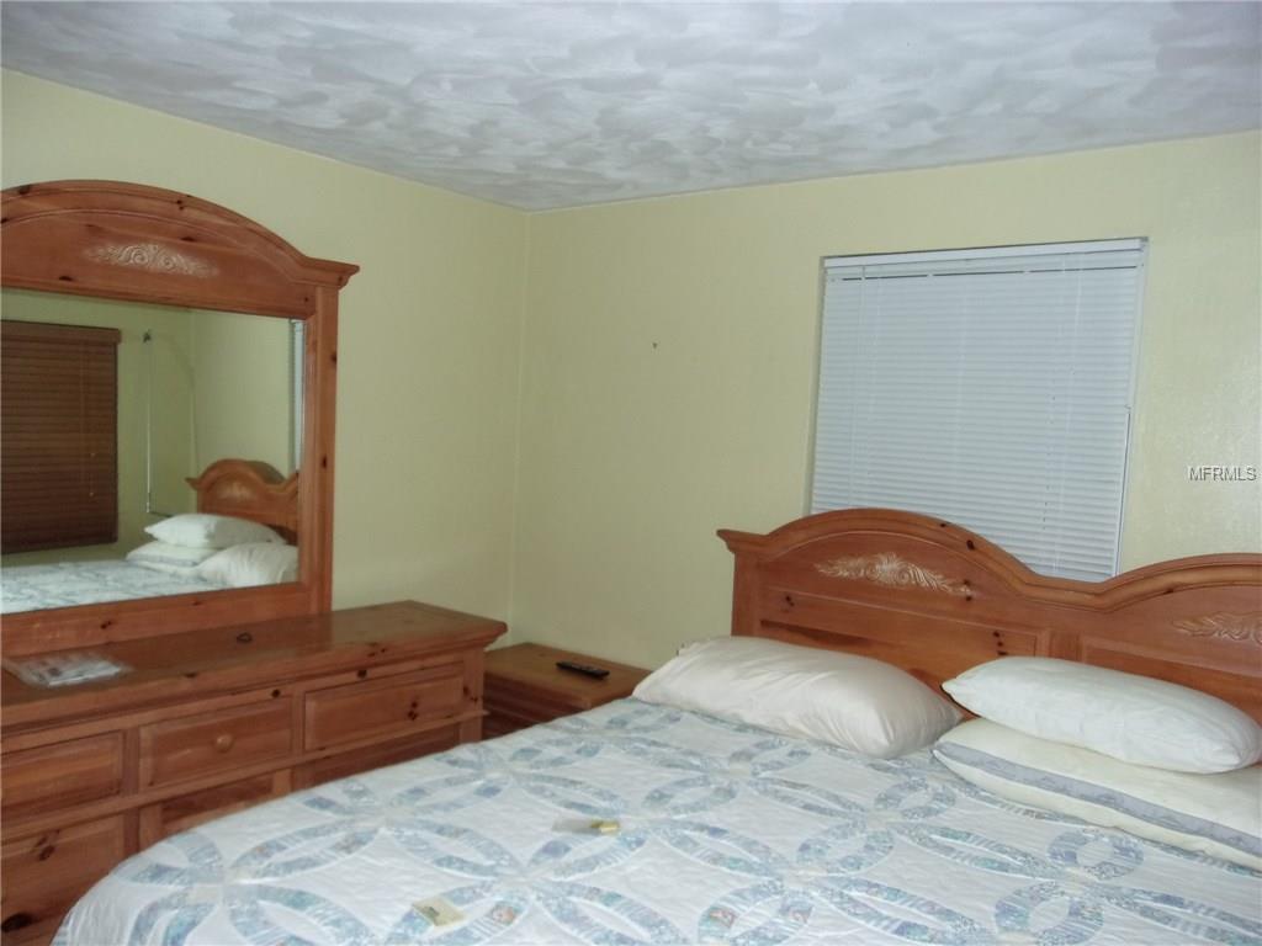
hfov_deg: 65.3
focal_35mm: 27
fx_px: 984
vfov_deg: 51.4
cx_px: 631
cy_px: 473
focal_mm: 4.9
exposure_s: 1/34
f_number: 3
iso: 200
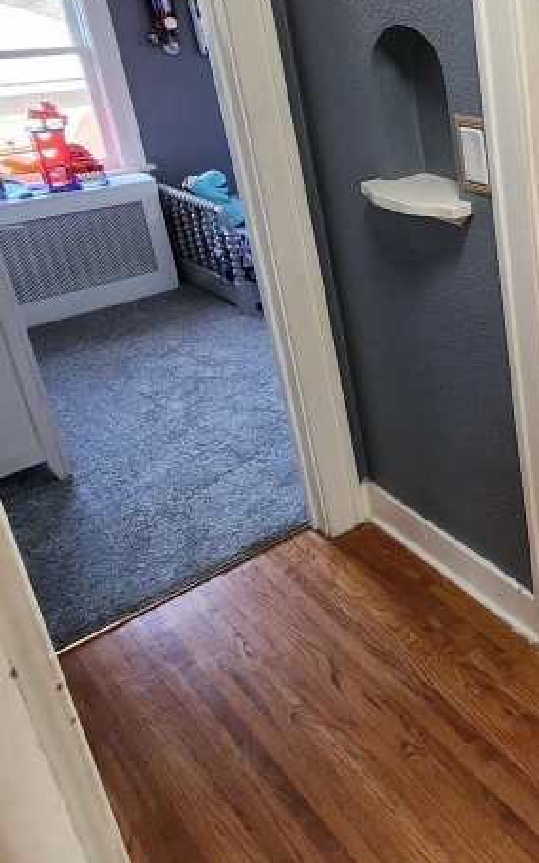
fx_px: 729
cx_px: 698
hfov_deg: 31.4
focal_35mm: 31
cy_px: 275
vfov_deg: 59.6
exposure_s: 1/60
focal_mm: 2.2
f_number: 2.2
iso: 200
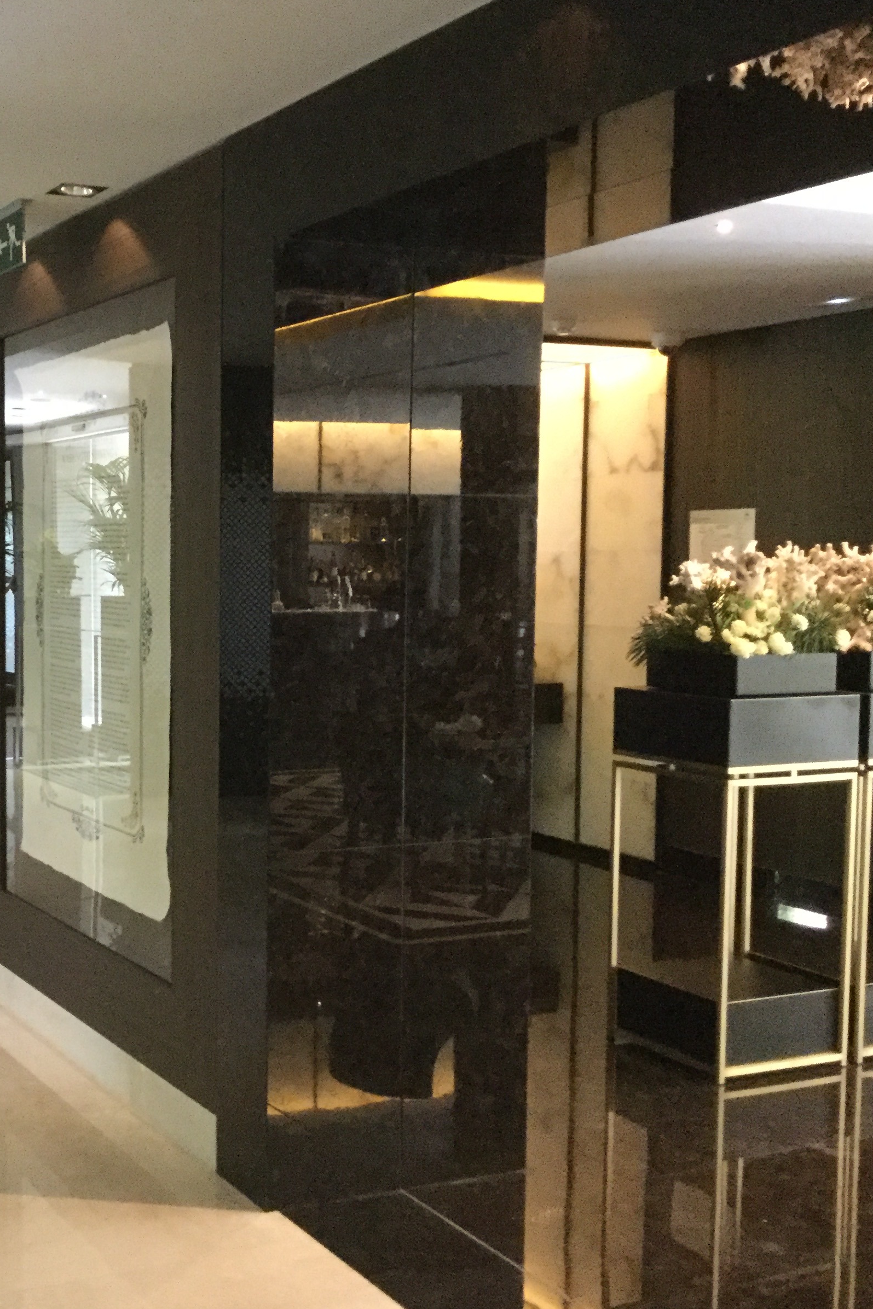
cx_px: 75
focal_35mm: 44
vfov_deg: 44.5
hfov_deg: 29.2
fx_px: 1600
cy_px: 659
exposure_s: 1/17
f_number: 2.4
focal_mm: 3.3
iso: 320
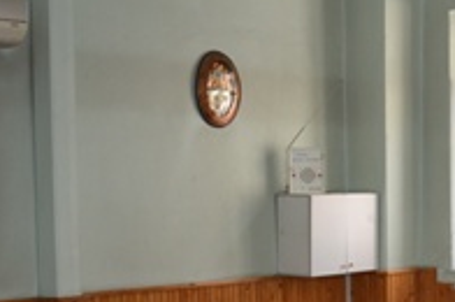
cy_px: 263
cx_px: 627
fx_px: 1110
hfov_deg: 20.6
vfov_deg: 15.3
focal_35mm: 88
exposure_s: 1/125
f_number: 3.5
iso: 400
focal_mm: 18
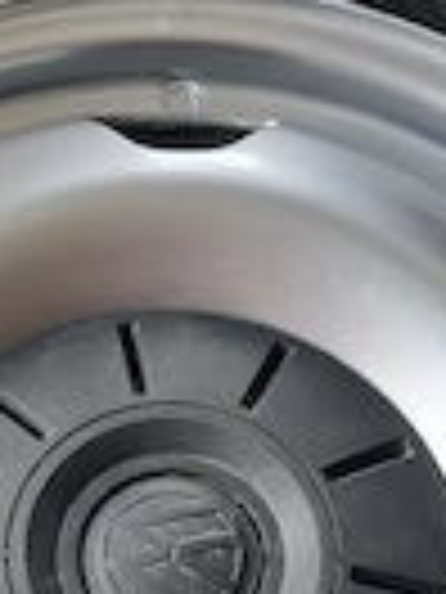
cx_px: 167
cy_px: 572
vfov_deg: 23.0
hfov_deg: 18.0
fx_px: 1409
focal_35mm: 82
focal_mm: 4
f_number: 1.8
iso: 64
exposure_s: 1/60.2
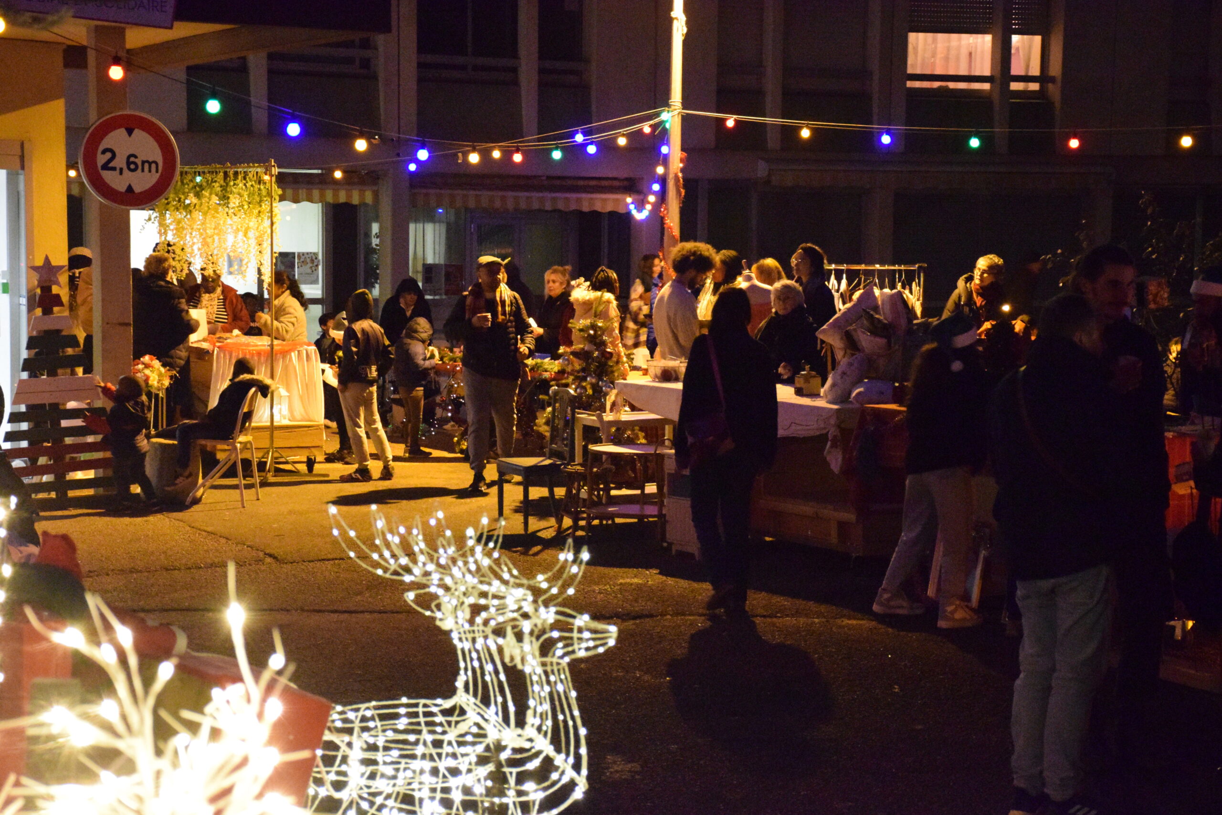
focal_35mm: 78
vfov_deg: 17.5
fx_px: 2648
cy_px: 408
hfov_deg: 26.0
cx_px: 611
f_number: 4.8
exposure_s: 1/40
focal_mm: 52
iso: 12800
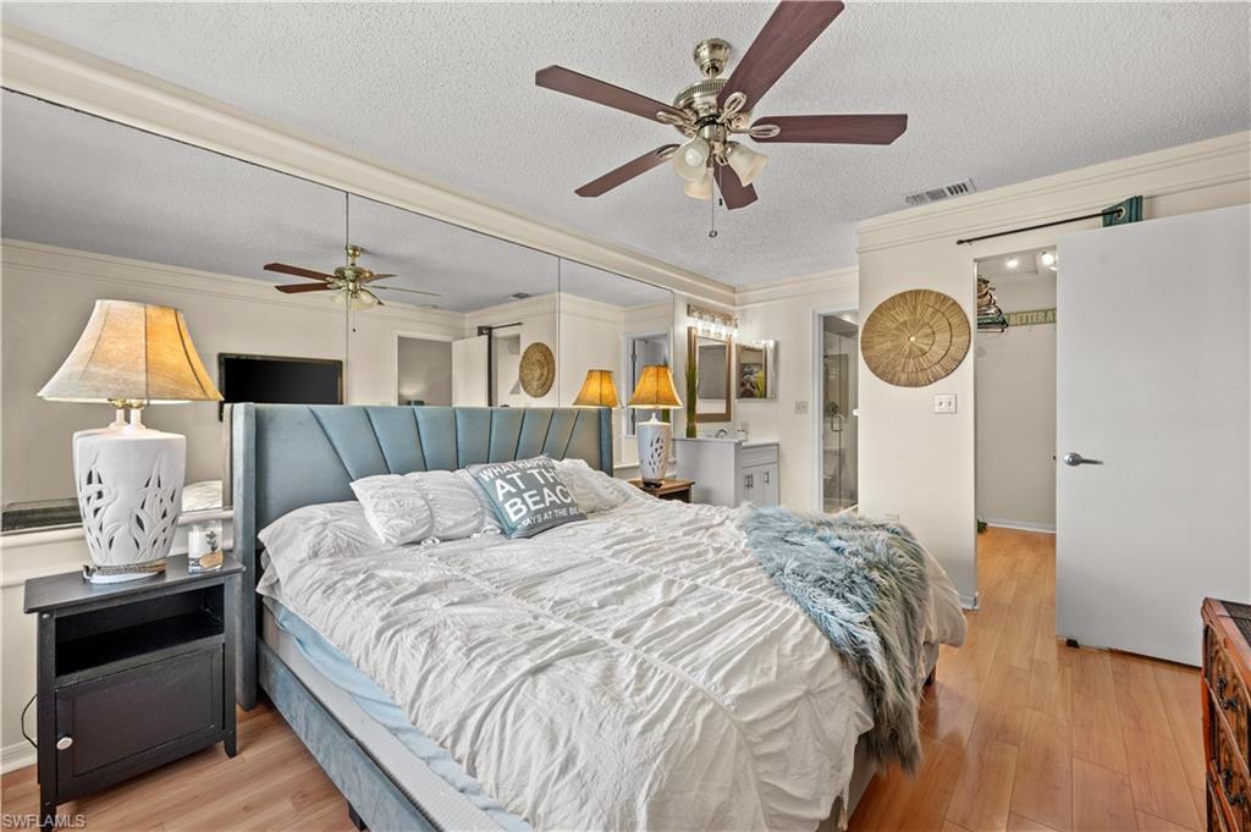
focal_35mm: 14
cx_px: 626
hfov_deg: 104.3
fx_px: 486
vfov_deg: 81.1
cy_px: 416
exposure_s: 1/2
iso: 400
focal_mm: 14
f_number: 9
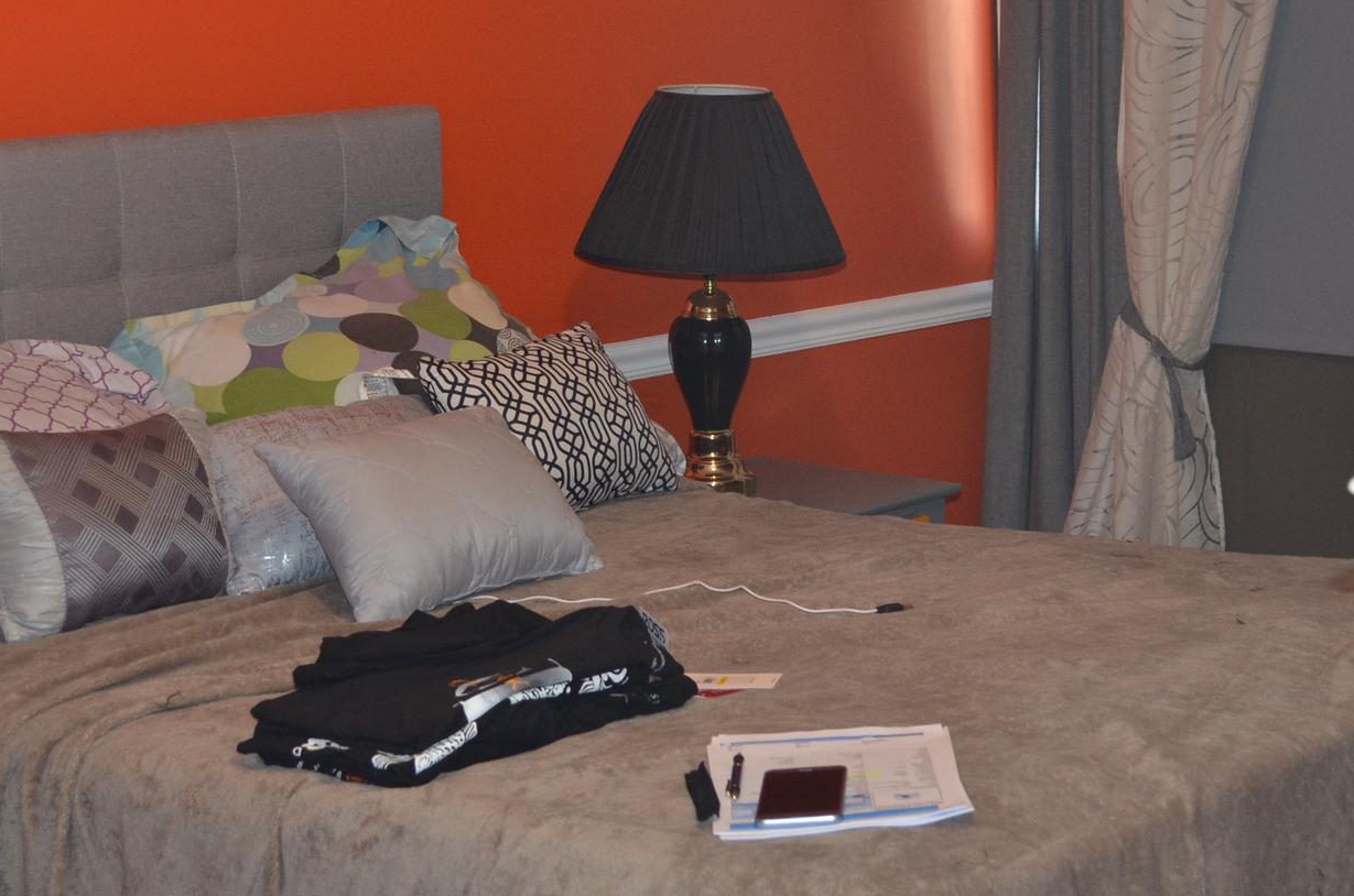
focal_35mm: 80
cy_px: 259
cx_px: 579
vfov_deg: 16.9
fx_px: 3003
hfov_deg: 25.4
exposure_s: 1/60
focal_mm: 32
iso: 800
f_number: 4.8
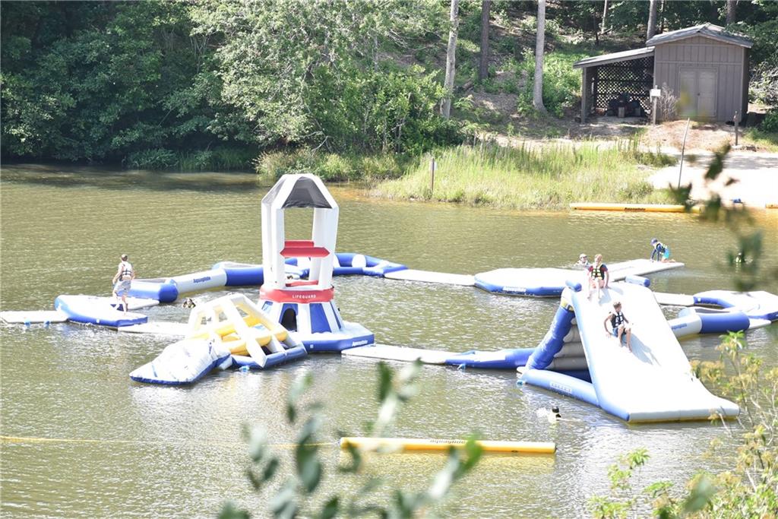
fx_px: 3307
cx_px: 389
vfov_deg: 9.0
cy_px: 260
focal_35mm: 153
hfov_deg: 13.4
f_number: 5.6
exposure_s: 1/800
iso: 640
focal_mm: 102
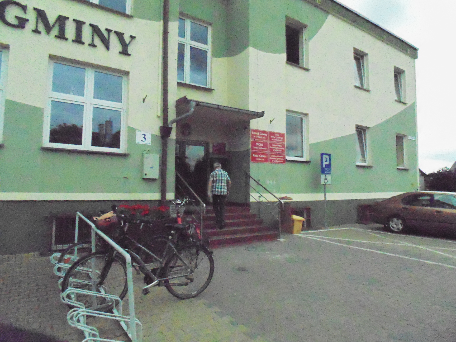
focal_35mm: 22
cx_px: 228
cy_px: 171
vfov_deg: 61.1
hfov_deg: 76.4
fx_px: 290
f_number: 9.7
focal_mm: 4
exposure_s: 1/1500
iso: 3200
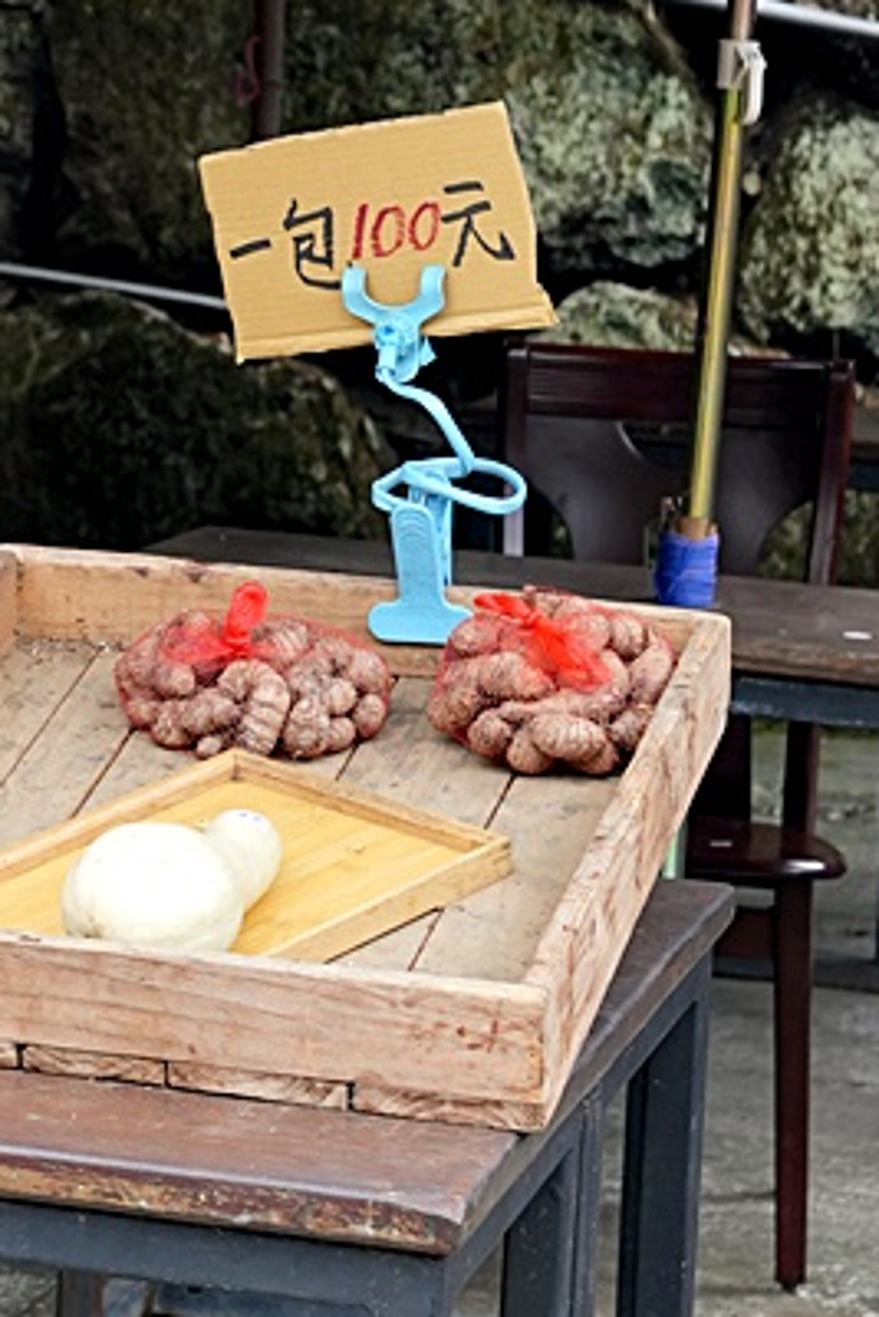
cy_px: 66
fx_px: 5708
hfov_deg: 8.6
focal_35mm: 156
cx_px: -421
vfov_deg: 13.0
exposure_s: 1/160
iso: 320
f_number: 5
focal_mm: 40
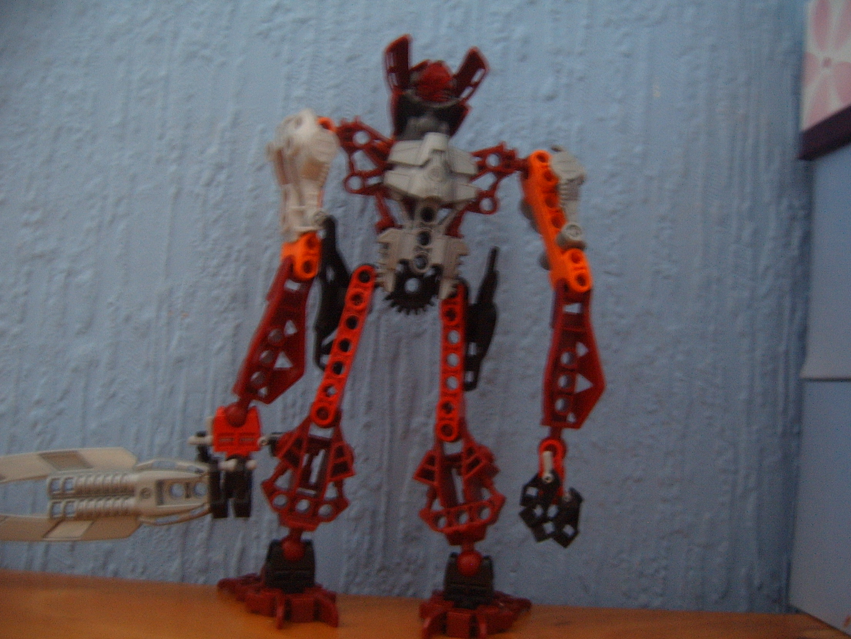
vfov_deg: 37.7
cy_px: 327
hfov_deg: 49.0
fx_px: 934
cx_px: 431
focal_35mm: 38
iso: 141
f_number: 2.9
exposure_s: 1/3
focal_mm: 6.2
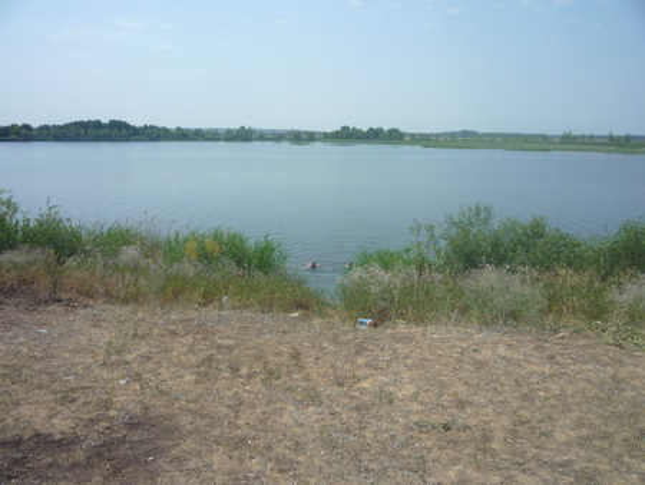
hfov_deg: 59.9
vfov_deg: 46.8
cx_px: 322
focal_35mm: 30
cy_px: 242
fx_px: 559
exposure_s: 1/500
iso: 100
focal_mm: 5.2
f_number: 5.6
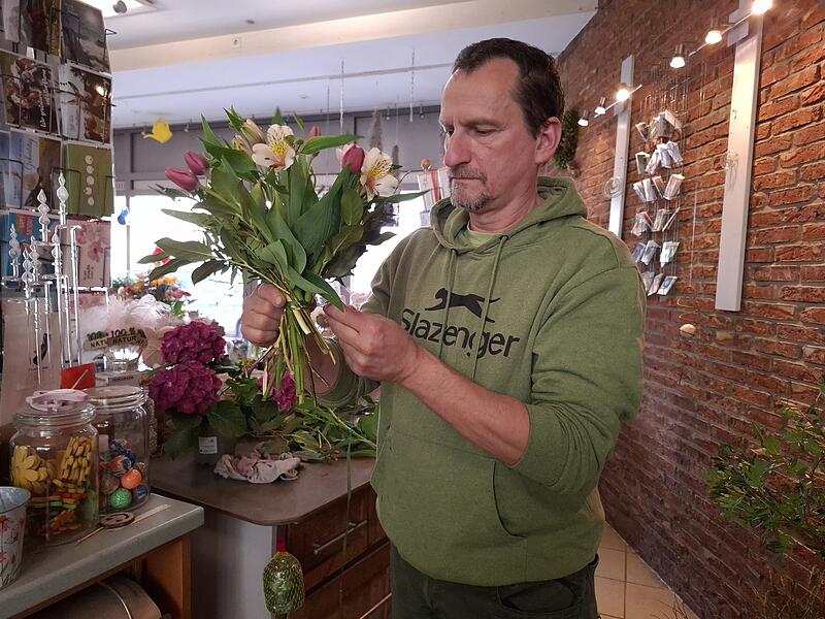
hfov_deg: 73.9
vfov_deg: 58.9
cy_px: 310
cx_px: 412
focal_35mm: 23
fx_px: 548
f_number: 1.8
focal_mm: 5.54
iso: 800
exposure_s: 1/250
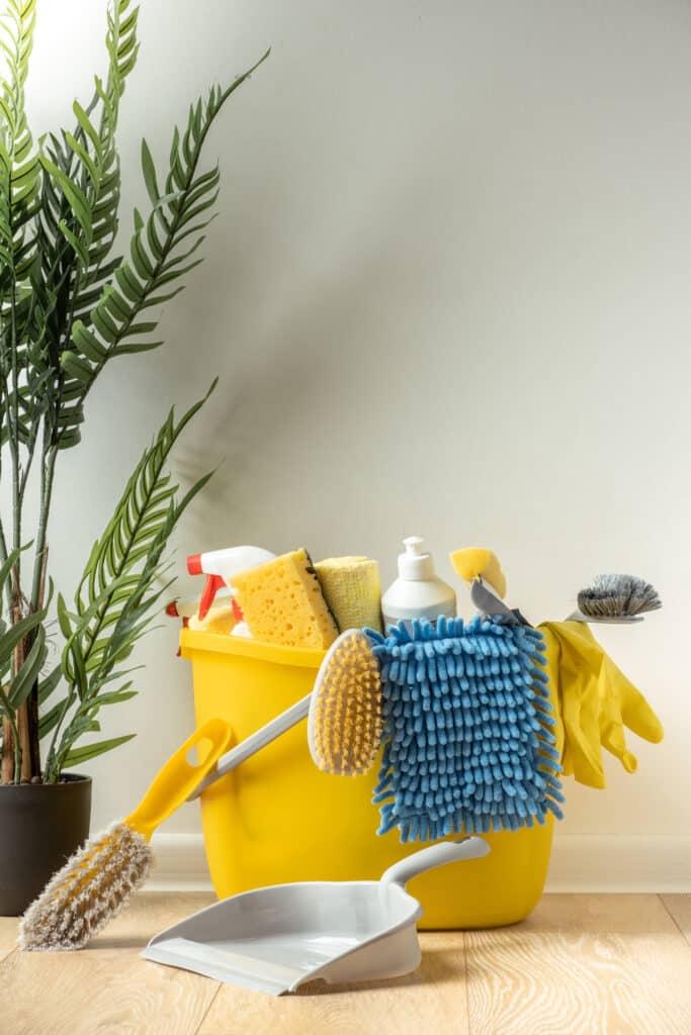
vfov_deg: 26.6
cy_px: 518
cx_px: 346
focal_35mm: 76
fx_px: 2187
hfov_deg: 18.0
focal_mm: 50.5
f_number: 7.1
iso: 320
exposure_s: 1/160
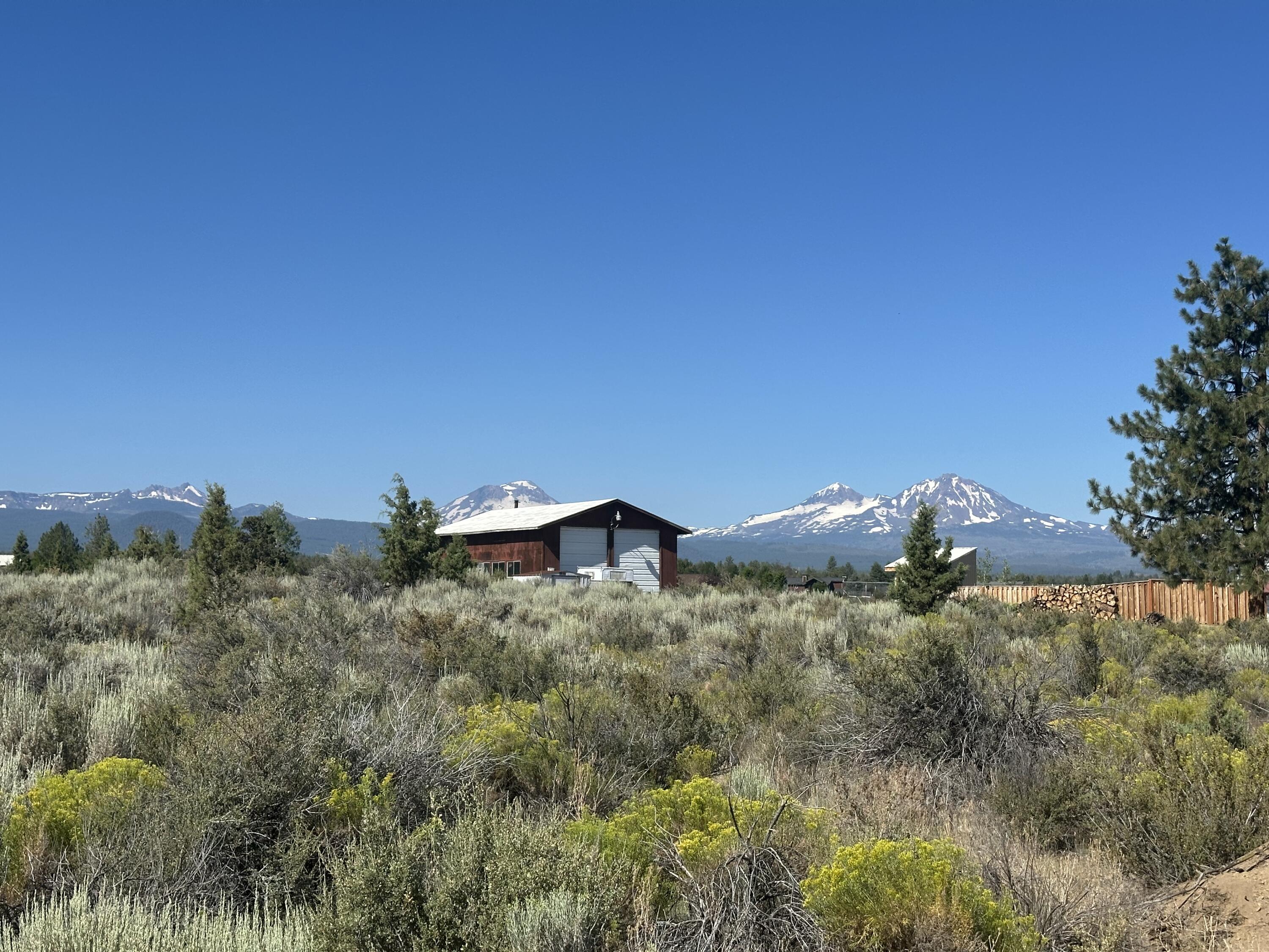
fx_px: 1760
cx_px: 634
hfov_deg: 39.7
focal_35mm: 48
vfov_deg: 30.3
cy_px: 476
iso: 64
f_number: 1.78
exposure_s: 1/4785
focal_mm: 6.86
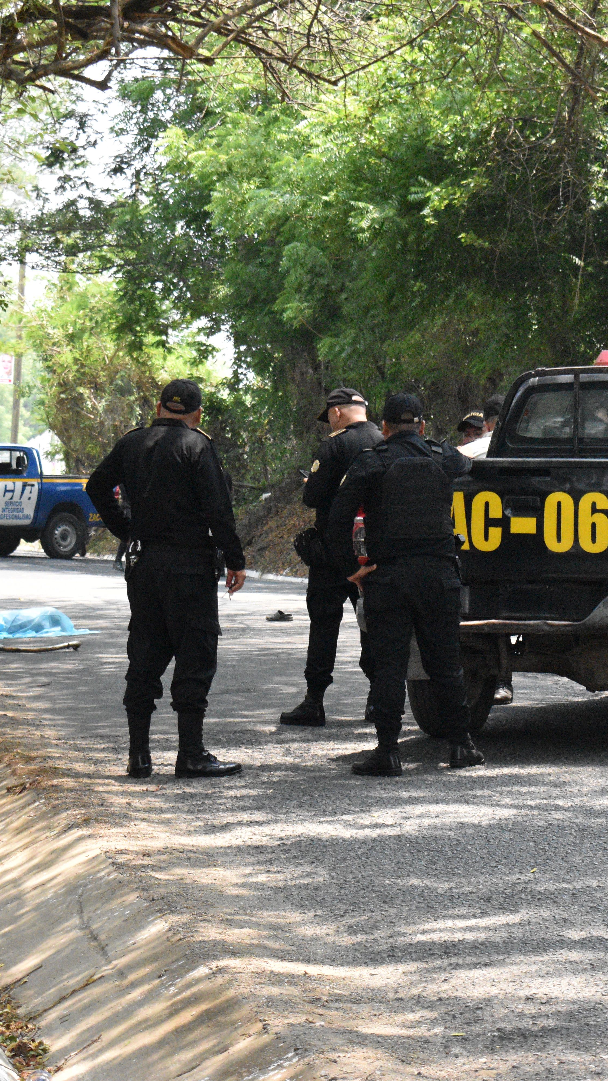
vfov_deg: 18.2
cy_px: 540
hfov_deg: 10.3
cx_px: 299
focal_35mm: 118
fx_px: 3382
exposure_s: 1/3200
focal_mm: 50
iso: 5000
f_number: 5.6
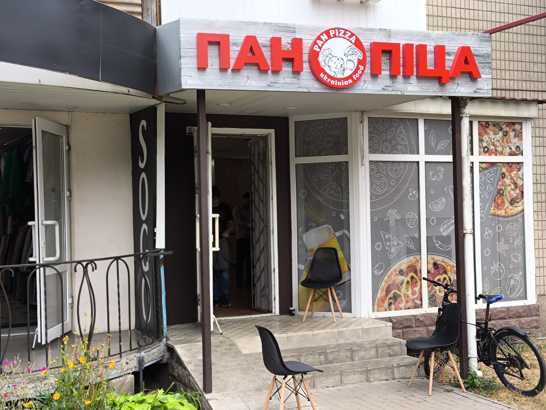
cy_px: 205
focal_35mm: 49
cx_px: 273
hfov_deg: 38.9
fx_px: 773
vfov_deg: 29.7
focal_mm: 4.71
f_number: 1.7
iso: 64
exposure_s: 1/100
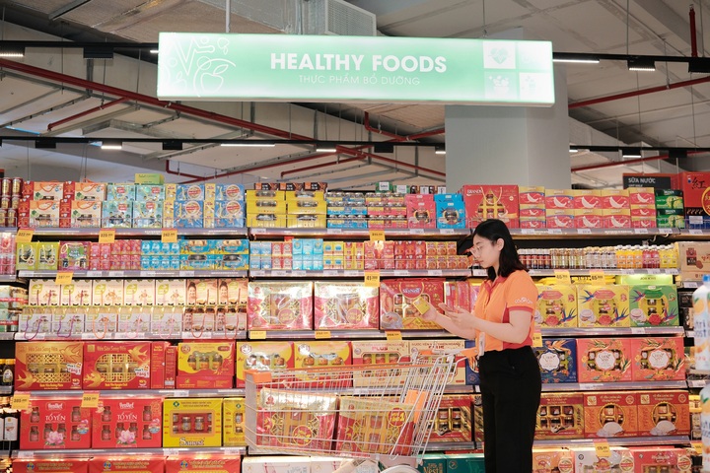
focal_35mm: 41
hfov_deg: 47.4
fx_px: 809
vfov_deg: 32.6
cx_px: 355
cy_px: 236
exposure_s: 1/320
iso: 800
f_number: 2.2
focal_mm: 27
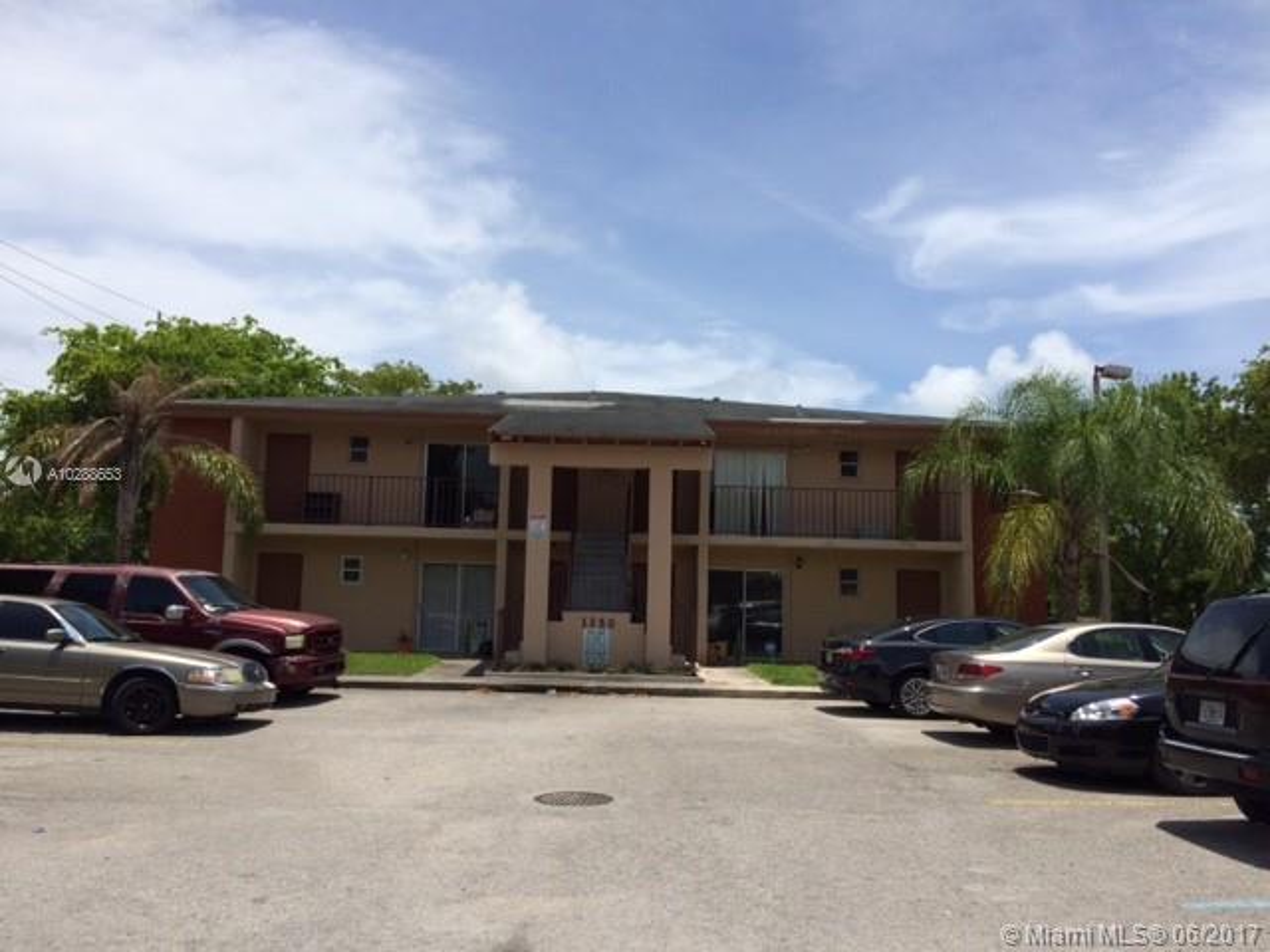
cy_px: 476
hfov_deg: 61.7
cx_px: 635
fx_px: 1064
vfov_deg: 48.2
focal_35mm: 29
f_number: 2.2
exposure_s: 1/3731
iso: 32
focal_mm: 4.15
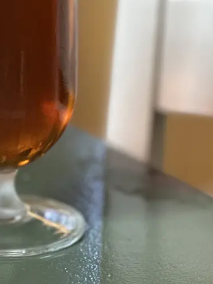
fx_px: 1271
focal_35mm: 155
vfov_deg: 12.6
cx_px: 14
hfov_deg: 9.5
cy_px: 19
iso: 400
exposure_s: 1/14
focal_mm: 9
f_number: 2.8
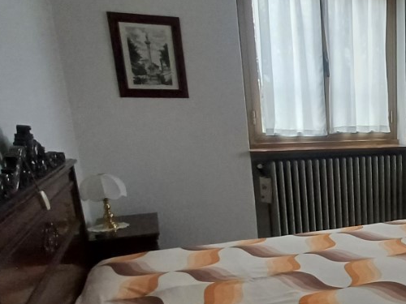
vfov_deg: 34.2
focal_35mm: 41
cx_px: 410
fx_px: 481
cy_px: 238
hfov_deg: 40.0
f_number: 2.2
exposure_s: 1/50
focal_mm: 1.64
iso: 125
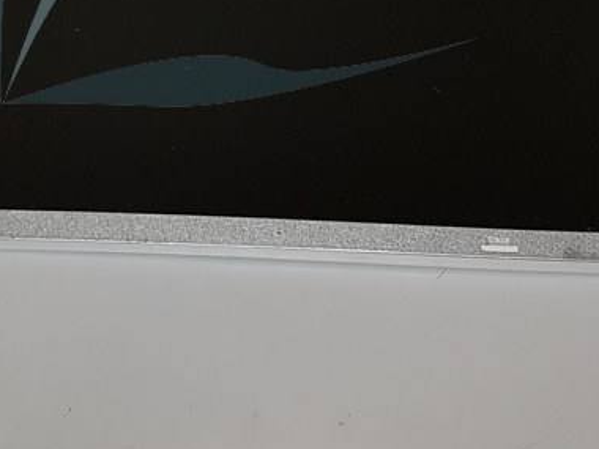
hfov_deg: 27.8
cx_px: 159
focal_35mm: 69
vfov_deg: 19.9
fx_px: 1194
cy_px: -96
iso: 50
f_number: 1.7
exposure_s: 1/100
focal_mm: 4.2
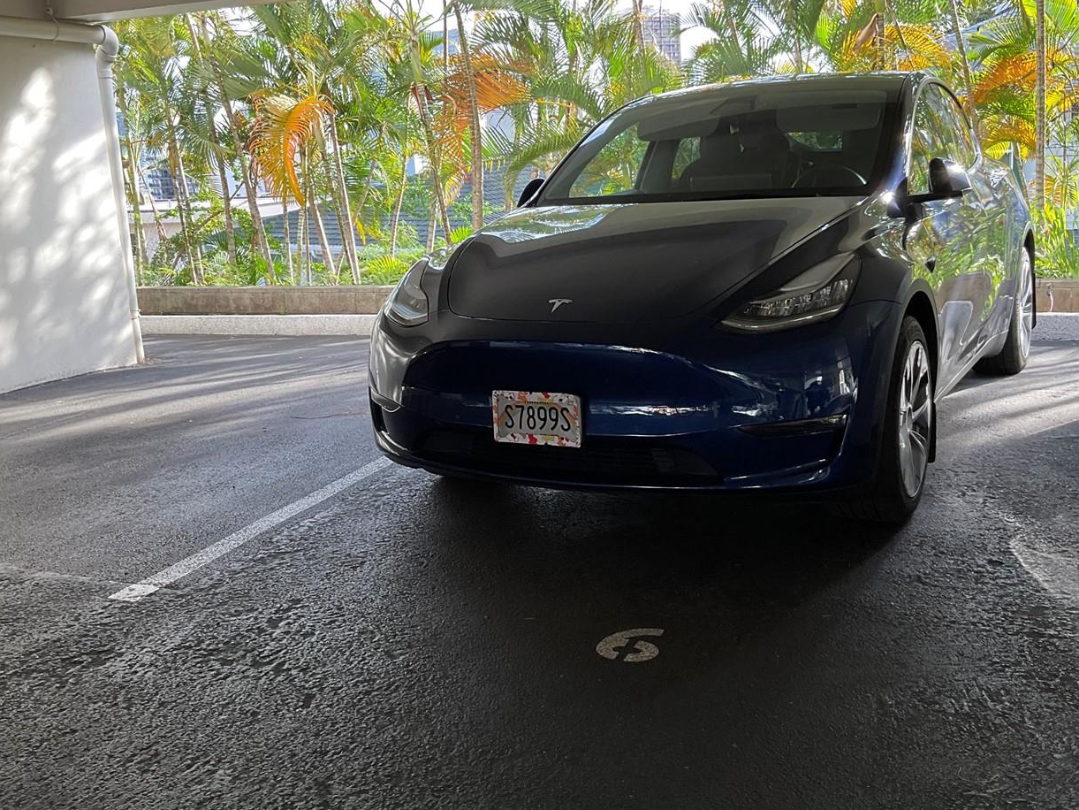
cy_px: 370
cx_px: 532
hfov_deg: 49.0
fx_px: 1185
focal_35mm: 38
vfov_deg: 37.7
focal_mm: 3
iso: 25
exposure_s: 1/120
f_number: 1.8
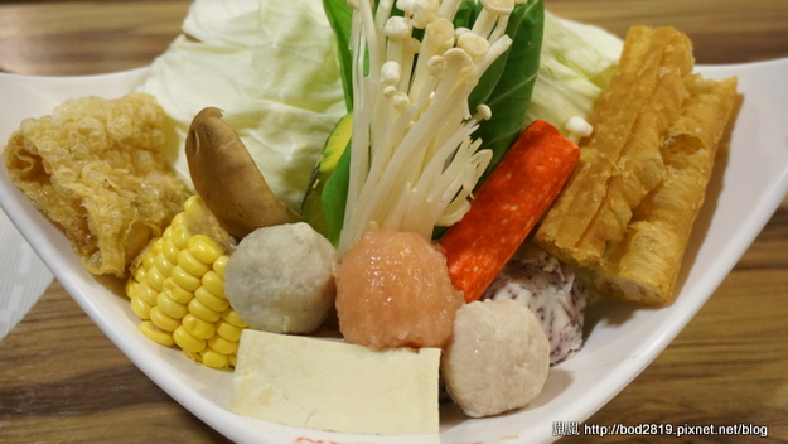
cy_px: 186
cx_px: 386
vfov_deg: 26.5
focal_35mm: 45
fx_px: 941
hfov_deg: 45.5
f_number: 4.5
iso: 800
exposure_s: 1/60
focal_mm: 28
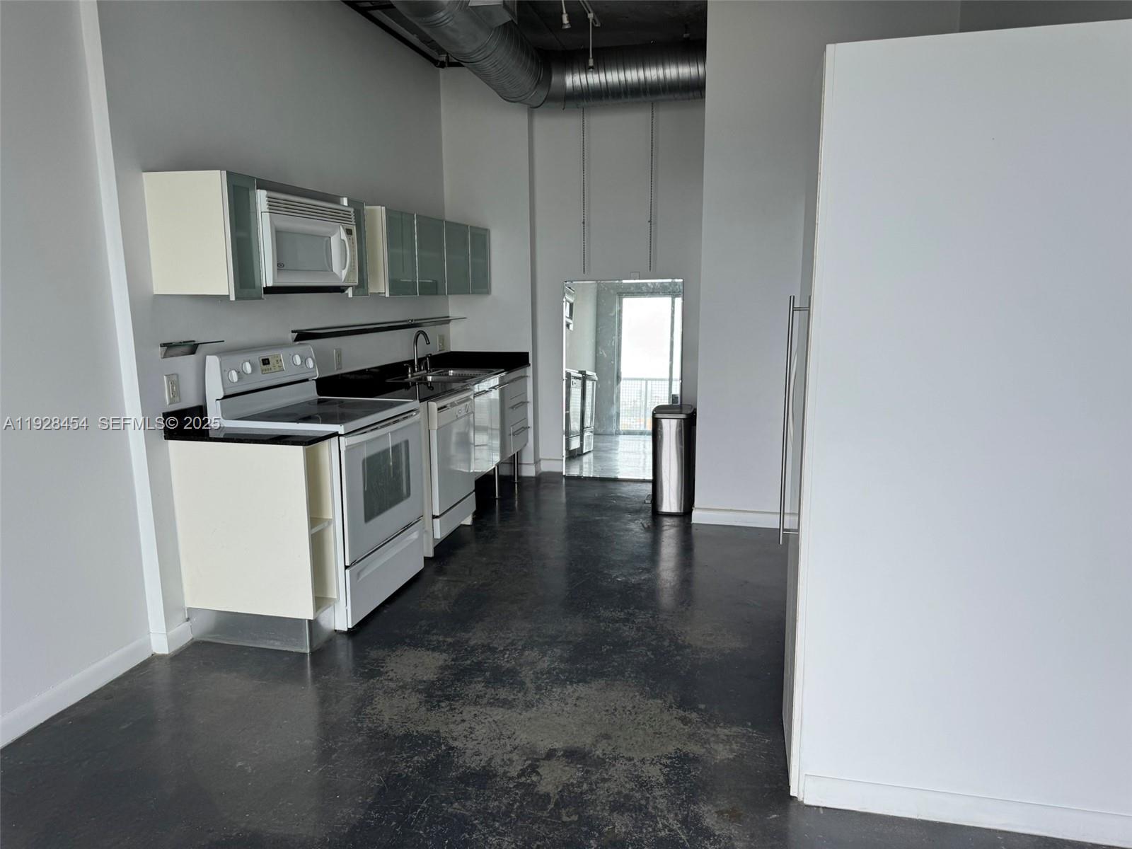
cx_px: 566
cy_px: 424
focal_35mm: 24
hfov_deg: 71.6
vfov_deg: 56.8
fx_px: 785
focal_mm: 6.76
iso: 80
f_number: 1.78
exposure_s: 1/120
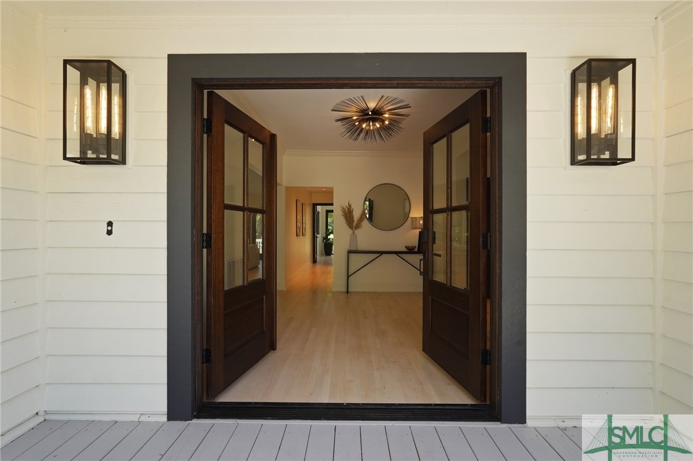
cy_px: 230
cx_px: 346
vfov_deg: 70.4
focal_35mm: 17
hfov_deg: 93.3
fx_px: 327
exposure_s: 1/25
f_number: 9
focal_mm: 17
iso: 320
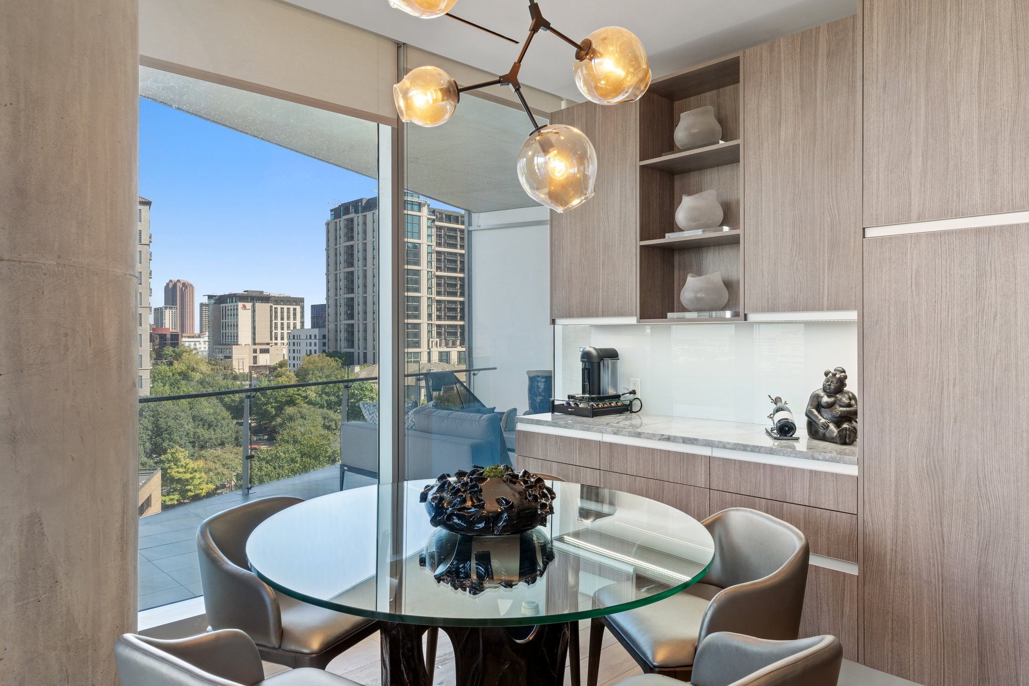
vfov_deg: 53.1
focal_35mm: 24
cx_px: 514
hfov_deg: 73.7
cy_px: 343
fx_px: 686
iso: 320
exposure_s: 1/1.25
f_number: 11
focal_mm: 24
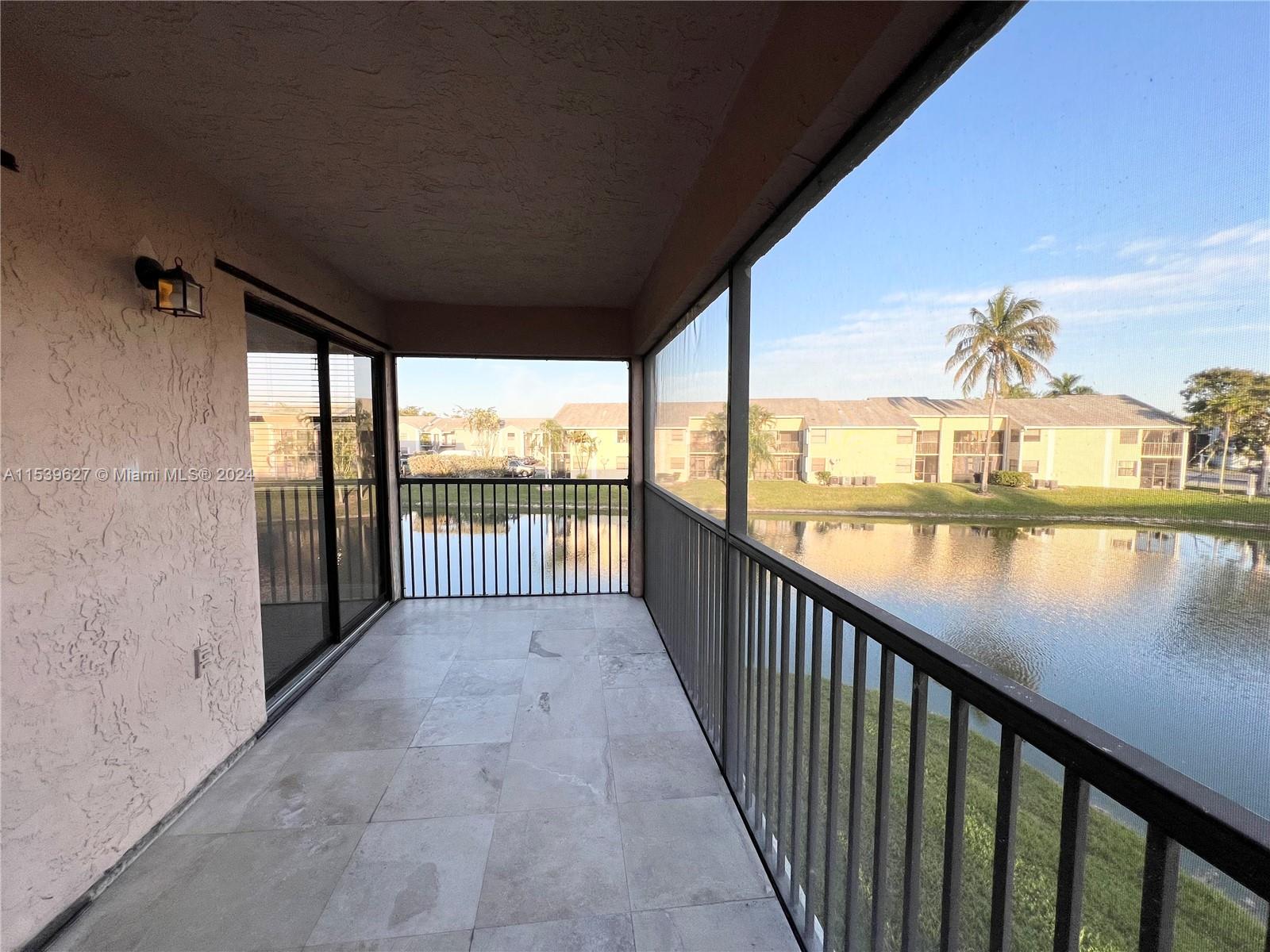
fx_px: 477
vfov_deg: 89.9
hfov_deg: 106.2
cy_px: 476
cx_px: 635
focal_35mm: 13
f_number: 1.8
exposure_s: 1/338
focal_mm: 1.57
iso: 32
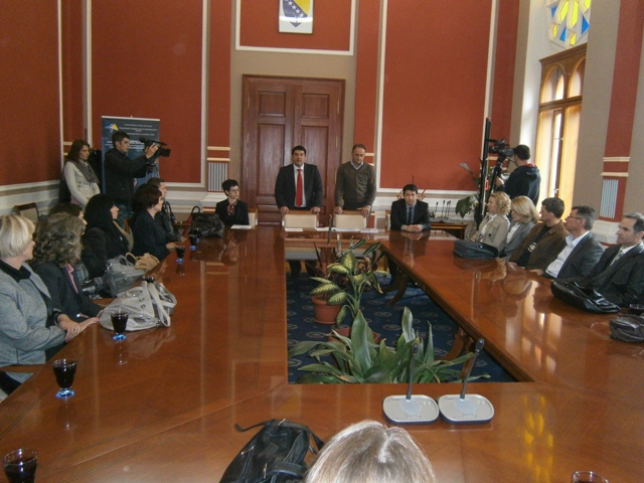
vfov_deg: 45.4
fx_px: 577
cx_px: 322
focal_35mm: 31
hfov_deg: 58.4
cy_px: 242
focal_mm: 5.5
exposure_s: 1/30
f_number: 2.9
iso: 400
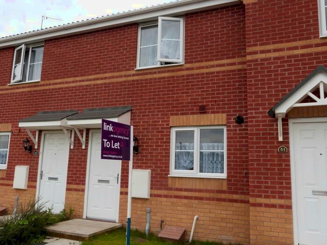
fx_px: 283
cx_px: 164
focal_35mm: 30
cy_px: 122
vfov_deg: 46.8
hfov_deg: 60.0
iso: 100
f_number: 5
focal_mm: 5.3
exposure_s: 1/250
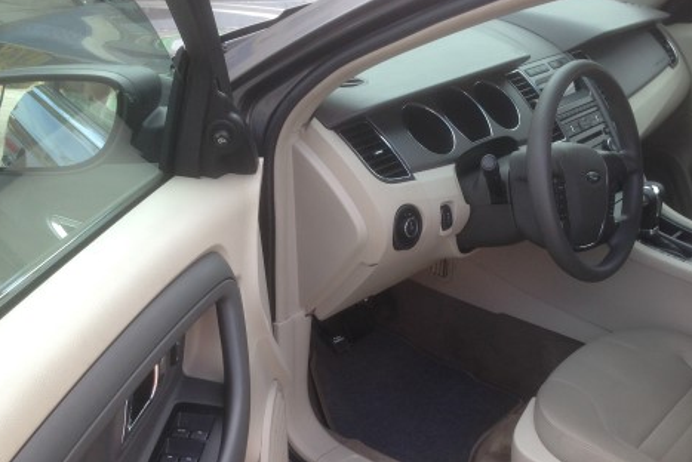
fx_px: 904
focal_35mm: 47
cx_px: 413
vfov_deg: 28.3
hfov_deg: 41.7
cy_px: 346
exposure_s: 1/183
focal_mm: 4.12
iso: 50
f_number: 2.4
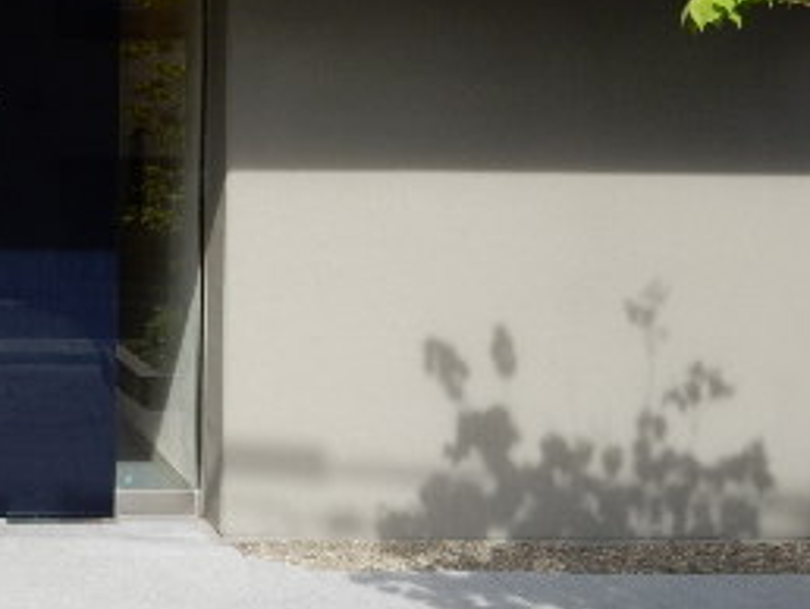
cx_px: -66
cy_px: 235
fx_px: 1452
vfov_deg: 23.6
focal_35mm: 62
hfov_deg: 28.5
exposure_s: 1/640
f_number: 3.7
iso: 125
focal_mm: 4.5
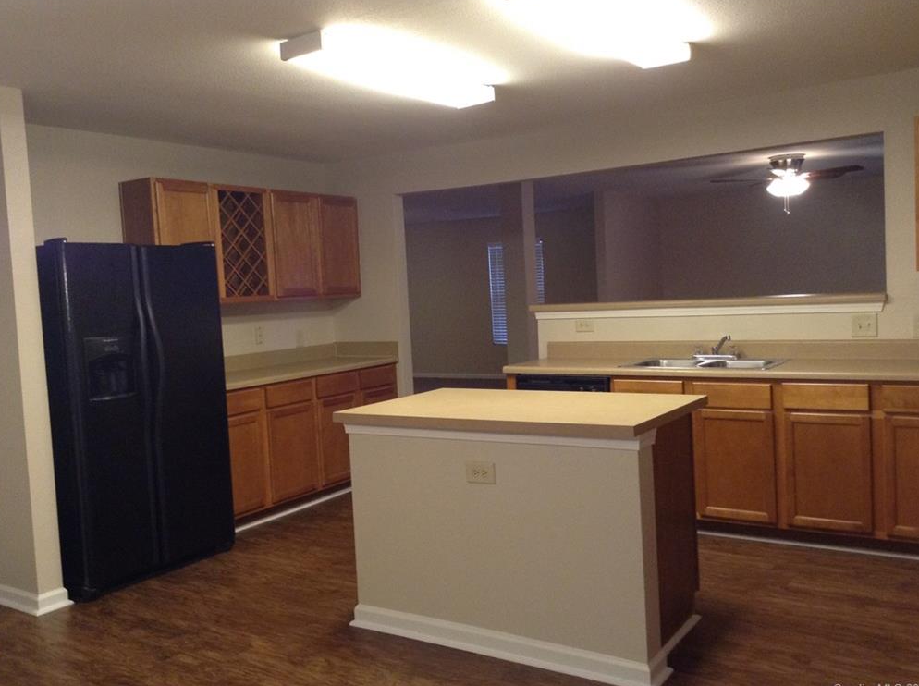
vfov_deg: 41.7
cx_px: 466
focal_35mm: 34
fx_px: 901
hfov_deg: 54.0
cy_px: 345
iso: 160
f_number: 2.4
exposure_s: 1/24
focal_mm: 3.3
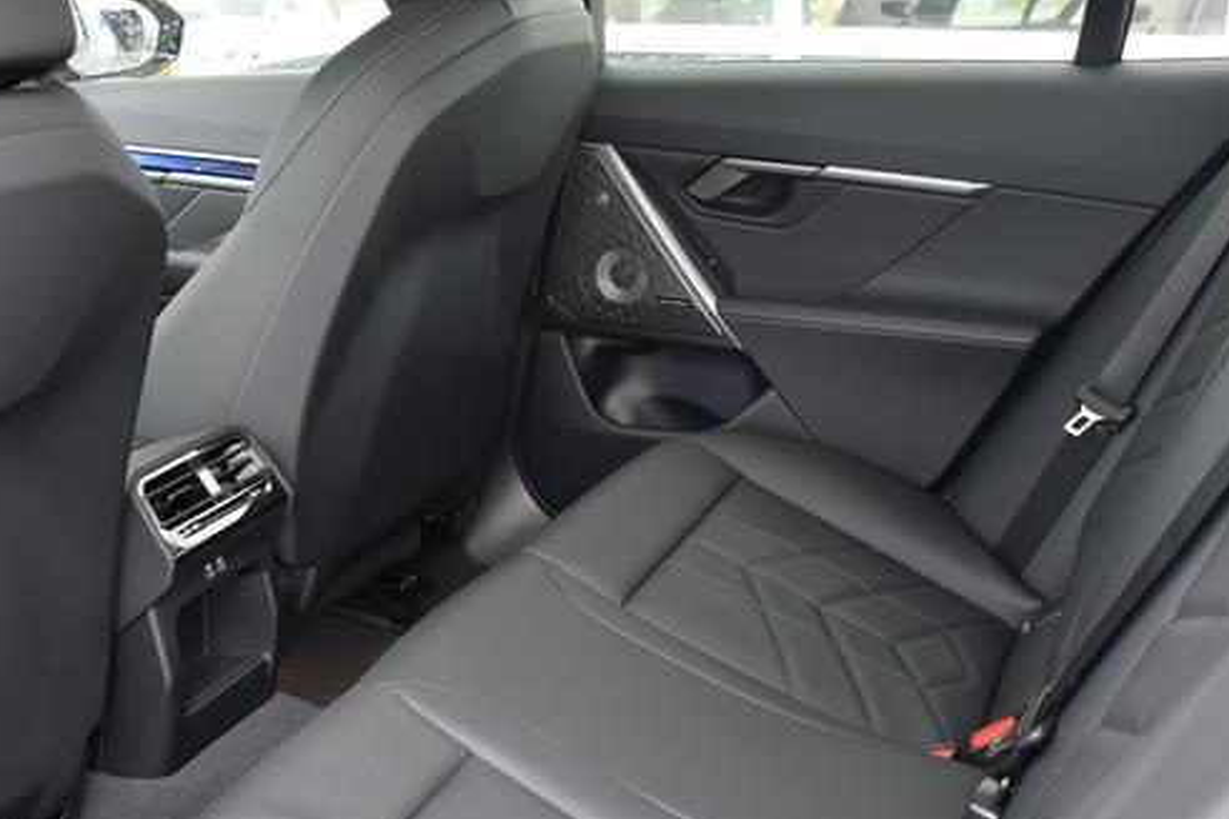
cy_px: 462
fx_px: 1502
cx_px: 400
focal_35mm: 44
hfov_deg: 43.8
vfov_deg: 30.5
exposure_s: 1/60
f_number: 3.5
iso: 800
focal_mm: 18
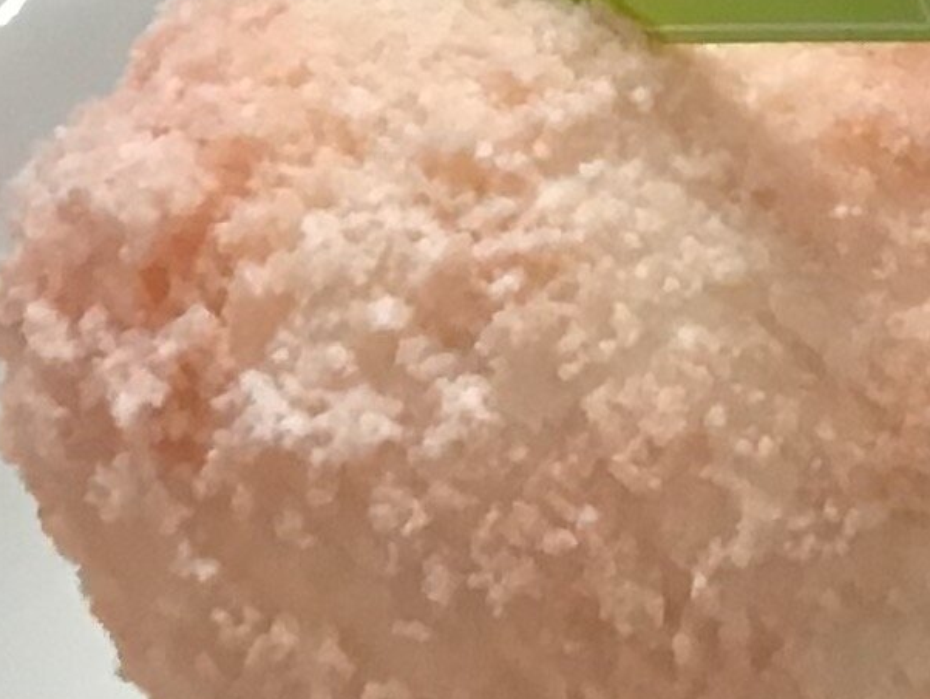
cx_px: 1105
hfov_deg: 11.5
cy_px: -557
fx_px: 4515
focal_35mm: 168
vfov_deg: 8.5
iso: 50
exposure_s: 1/30
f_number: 2.4
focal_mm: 3.3
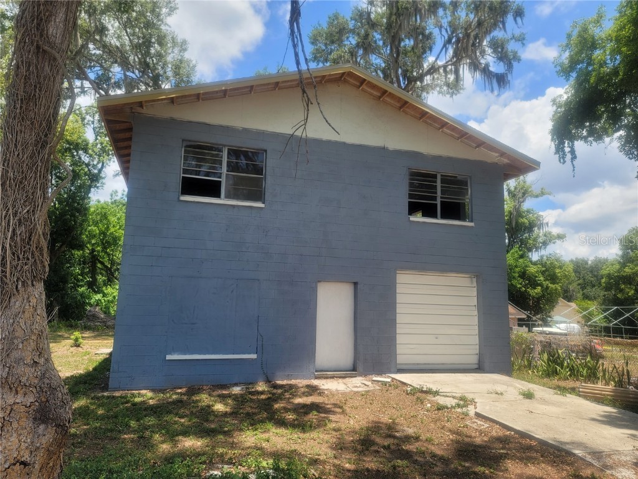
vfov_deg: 54.9
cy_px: 240
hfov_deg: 69.4
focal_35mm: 25
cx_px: 319
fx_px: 461
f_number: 1.8
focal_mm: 7
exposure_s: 1/622
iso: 20
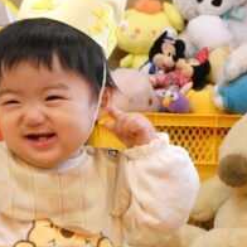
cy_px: 87
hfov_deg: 16.9
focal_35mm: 102
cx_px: 55
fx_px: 823
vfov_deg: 17.0
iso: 1600
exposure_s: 1/80
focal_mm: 9.5
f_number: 3.9
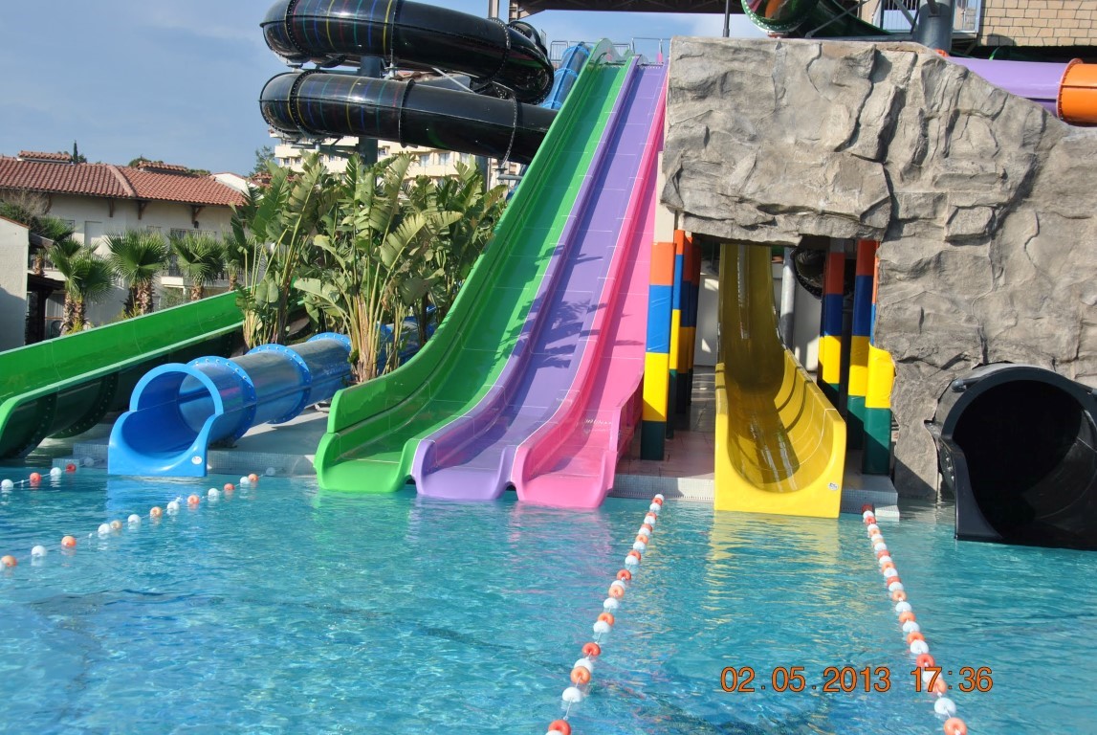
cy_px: 368
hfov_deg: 44.9
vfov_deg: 30.9
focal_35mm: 44
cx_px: 548
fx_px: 1327
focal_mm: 29
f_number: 8
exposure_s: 1/250
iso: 100
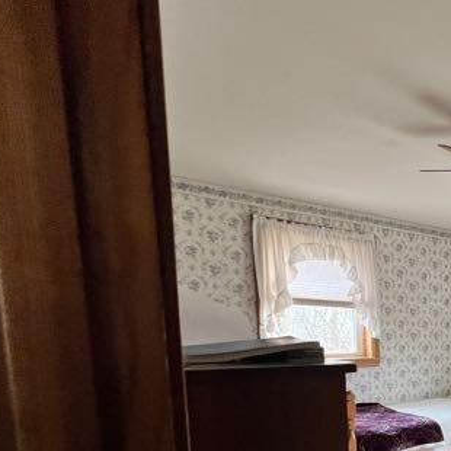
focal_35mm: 31
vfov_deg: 47.8
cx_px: 563
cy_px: 396
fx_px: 457
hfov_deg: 37.2
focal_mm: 1.57
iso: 160
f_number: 1.8
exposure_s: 1/120
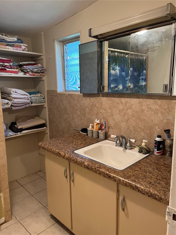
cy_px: 118
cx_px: 88
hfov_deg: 53.1
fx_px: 176
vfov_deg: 67.3
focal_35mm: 26
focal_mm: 5.1
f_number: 1.6
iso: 400
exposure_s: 1/60
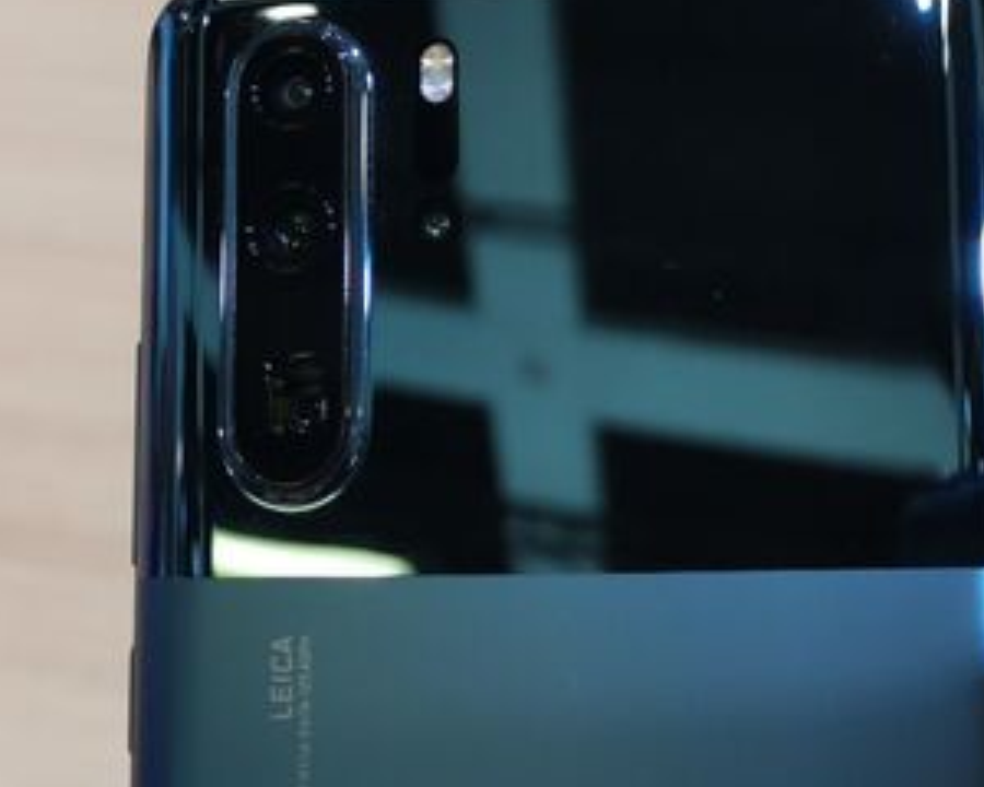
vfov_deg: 20.4
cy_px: 348
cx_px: 325
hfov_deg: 25.3
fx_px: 2184
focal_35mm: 75
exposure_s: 1/100
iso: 50
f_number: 1.8
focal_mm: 5.58
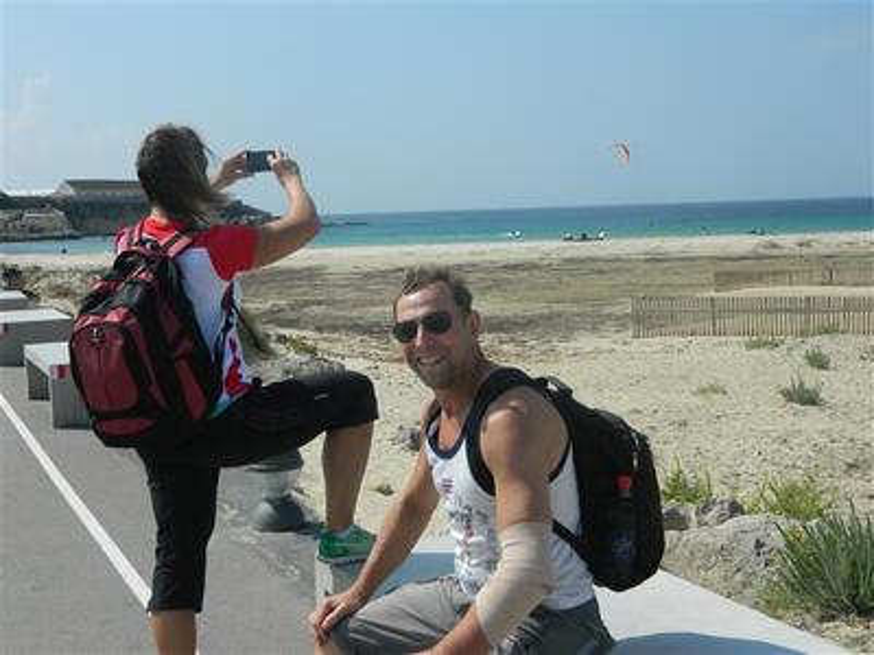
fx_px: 1439
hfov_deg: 33.8
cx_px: 437
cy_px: 328
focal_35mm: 57
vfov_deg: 25.7
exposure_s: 1/160
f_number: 10.7
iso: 80
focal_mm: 10.2
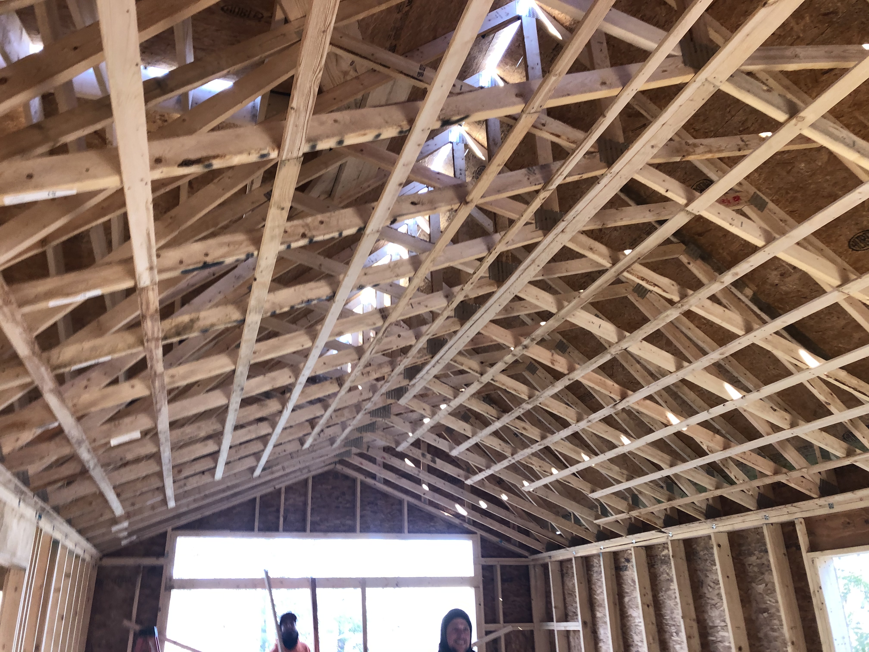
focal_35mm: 28
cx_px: 434
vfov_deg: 49.7
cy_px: 326
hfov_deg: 63.4
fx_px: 703
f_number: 1.8
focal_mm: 3.99
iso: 40
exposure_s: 1/24
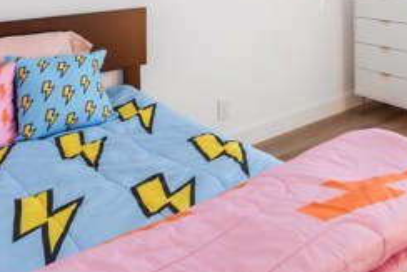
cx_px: 372
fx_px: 475
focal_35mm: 42
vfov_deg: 28.0
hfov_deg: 42.3
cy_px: -54
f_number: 8
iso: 64
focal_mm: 16
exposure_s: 1/20
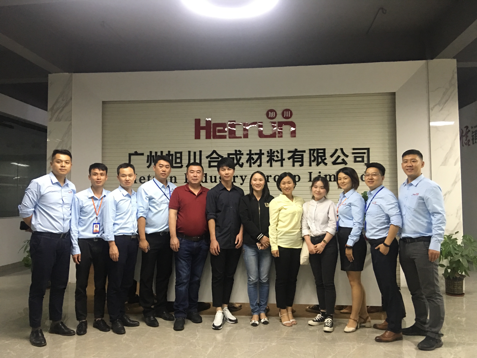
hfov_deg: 61.7
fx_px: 400
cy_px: 179
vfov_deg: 48.2
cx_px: 238
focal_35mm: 29
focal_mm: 4.15
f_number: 2.2
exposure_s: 1/8
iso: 100
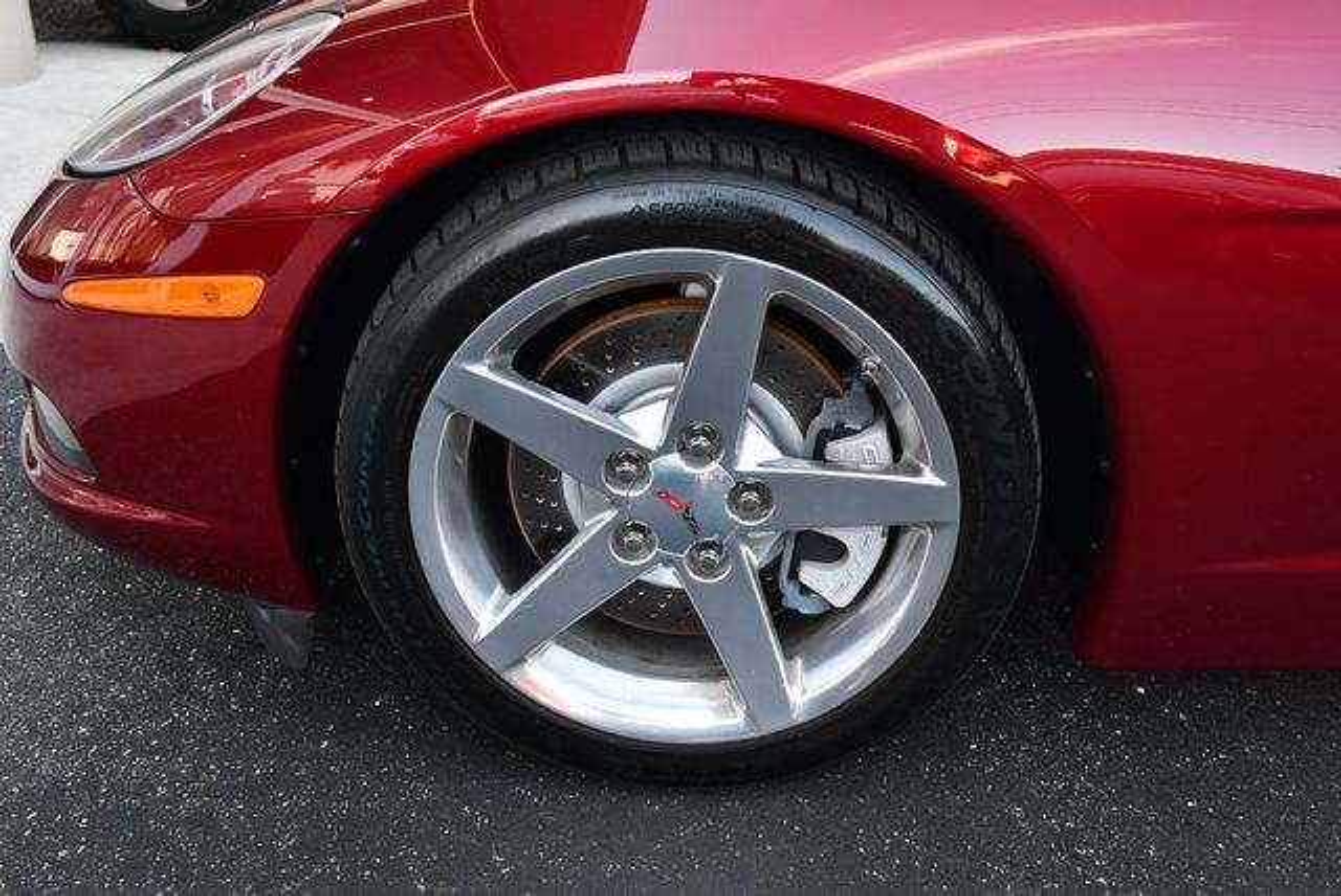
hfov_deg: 48.4
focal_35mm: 40
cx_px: 670
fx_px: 1491
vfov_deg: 33.5
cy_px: 448
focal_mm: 20
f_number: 4
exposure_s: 1/250
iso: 400
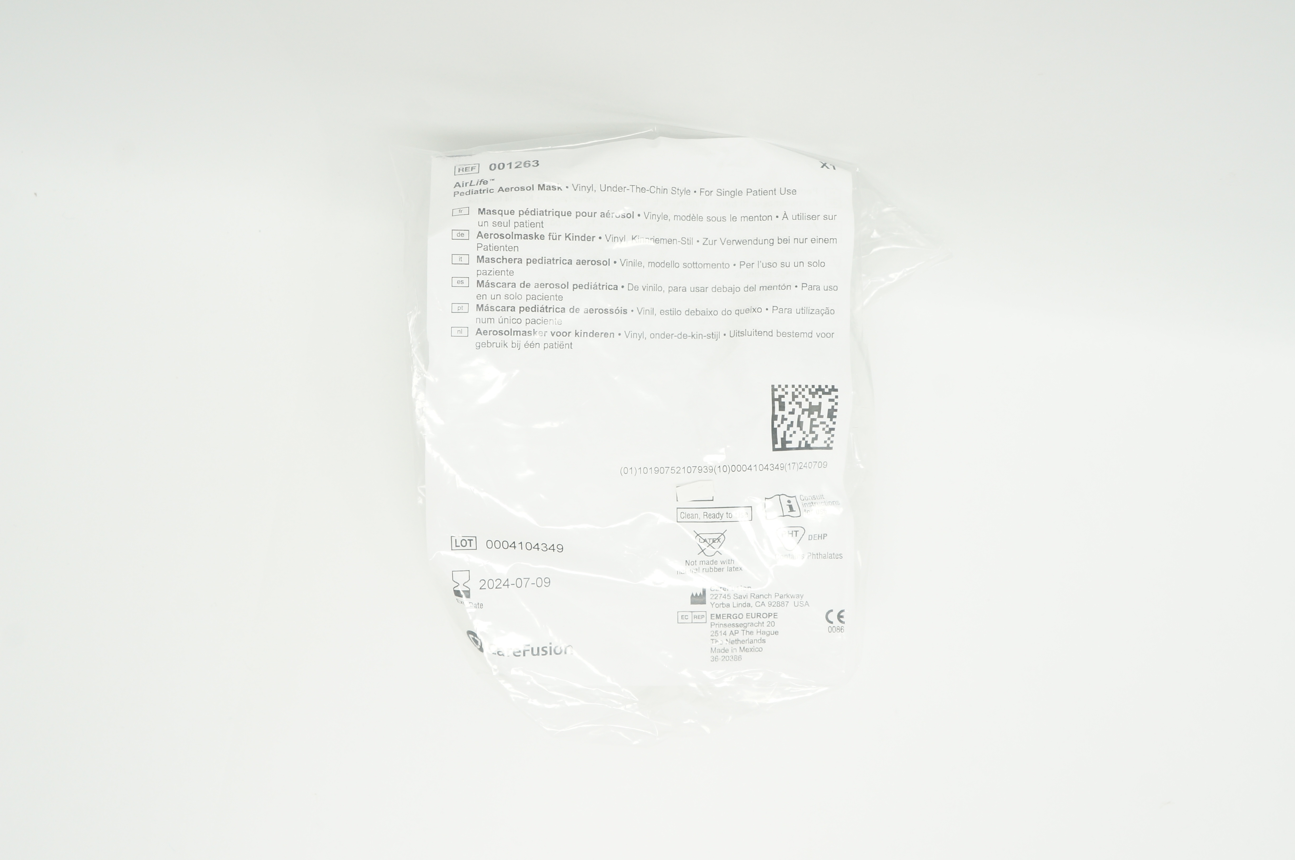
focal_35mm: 40
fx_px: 1455
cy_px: 430
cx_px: 648
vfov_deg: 32.9
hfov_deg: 48.0
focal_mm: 27
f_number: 8
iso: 400
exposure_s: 1/25
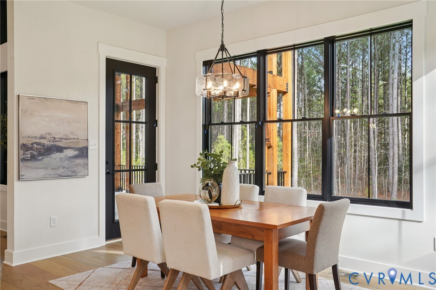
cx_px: 218
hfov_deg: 60.3
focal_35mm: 31
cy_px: 145
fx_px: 375
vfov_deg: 42.3
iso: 125
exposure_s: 1/15
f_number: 9
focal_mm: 31
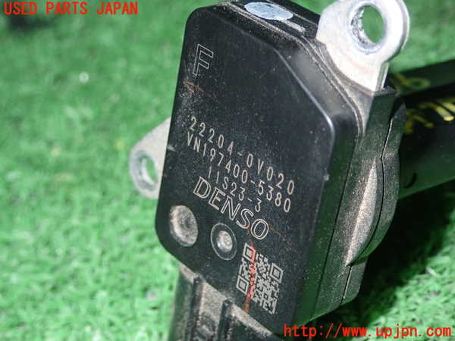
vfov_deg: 19.1
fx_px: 1012
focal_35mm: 77
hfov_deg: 25.3
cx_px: 228
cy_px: 170
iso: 800
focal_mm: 13.65
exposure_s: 1/80
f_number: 13
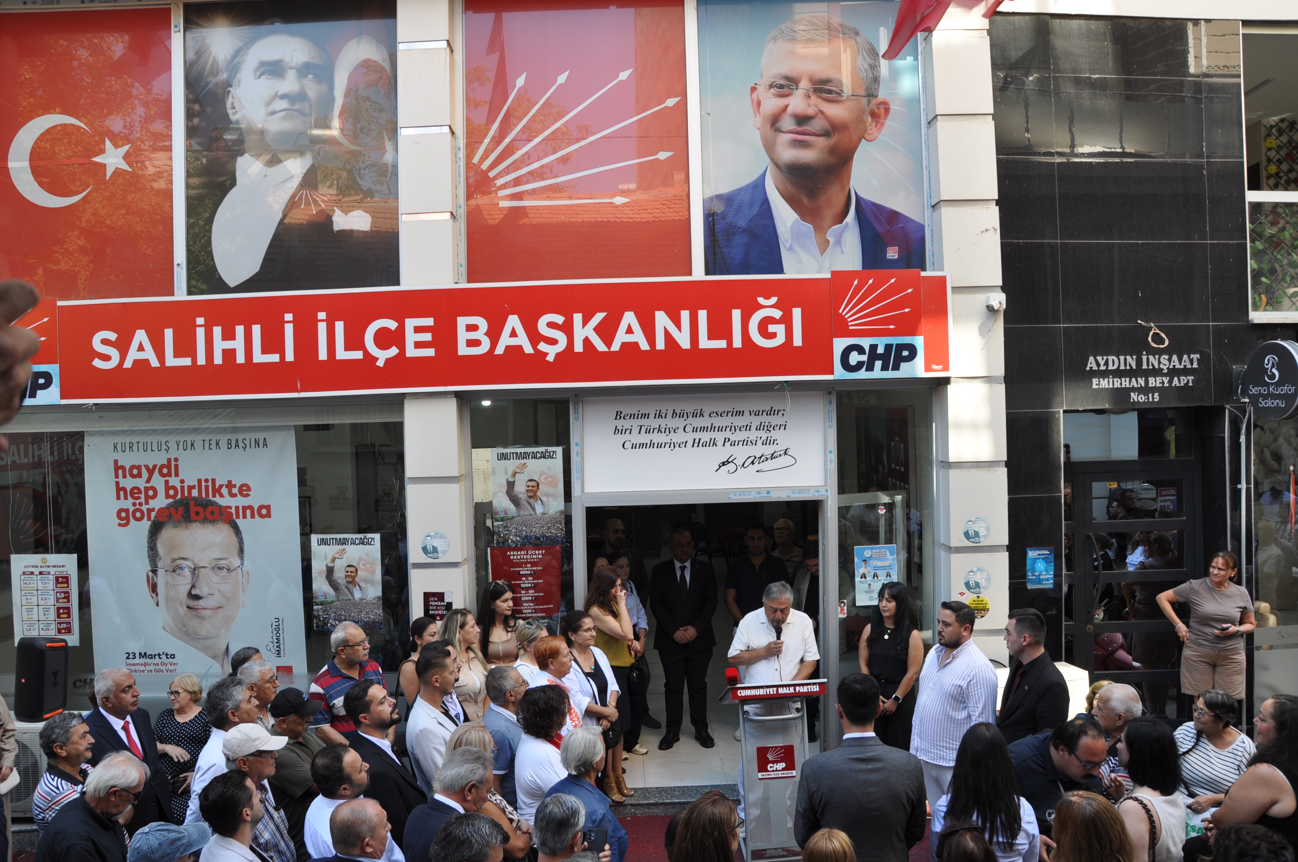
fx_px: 972
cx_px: 649
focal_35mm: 27
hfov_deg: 67.4
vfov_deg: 47.8
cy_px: 431
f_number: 7.1
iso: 200
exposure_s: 1/50
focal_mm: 18
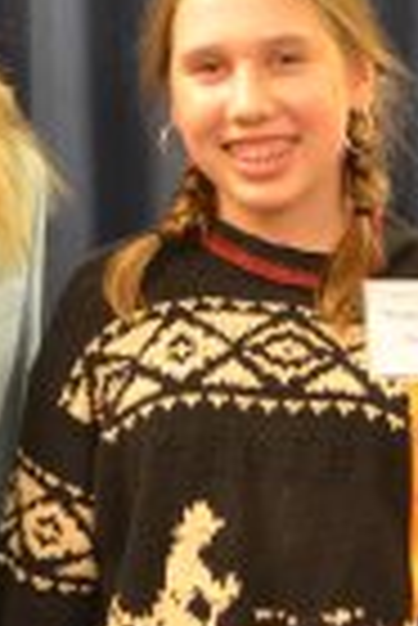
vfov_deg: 13.3
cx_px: 27
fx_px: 2675
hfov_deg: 8.9
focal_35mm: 154
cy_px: 306
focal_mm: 28
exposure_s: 1/15
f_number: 4.5
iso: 720
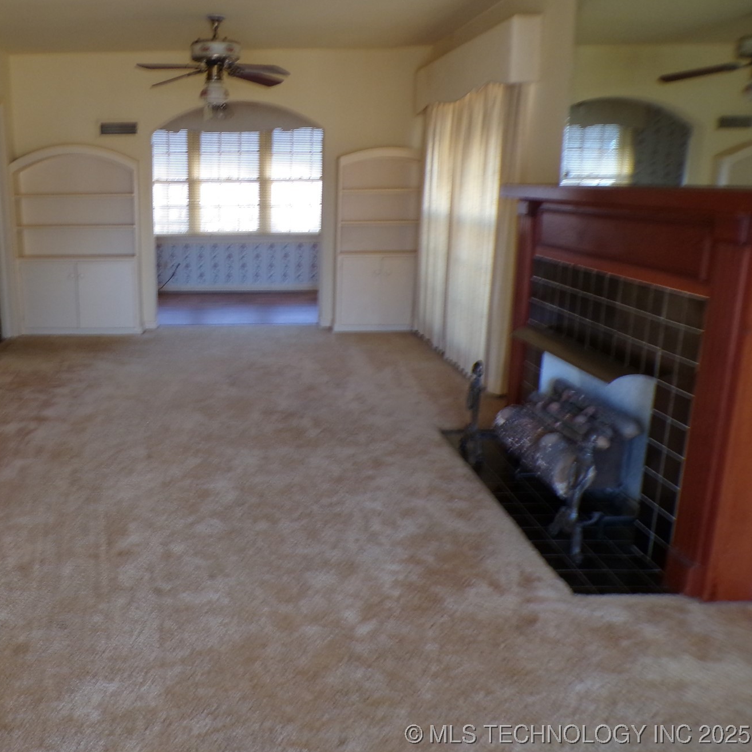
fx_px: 762
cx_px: 207
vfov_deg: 52.5
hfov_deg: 50.8
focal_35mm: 31
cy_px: 346
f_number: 3
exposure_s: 1/17
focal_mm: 4.3
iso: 228
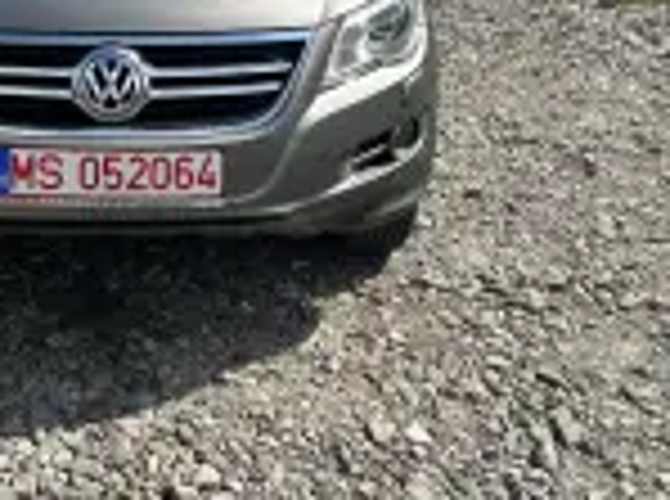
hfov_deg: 30.0
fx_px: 1216
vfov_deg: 22.1
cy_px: -36
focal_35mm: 63
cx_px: 130
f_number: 1.5
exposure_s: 1/4831
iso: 50
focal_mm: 5.7
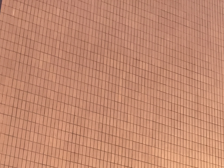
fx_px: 641
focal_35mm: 99
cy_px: 270
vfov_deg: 13.8
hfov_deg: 19.0
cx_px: 247
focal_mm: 4.15
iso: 32
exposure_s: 1/1163
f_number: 2.2
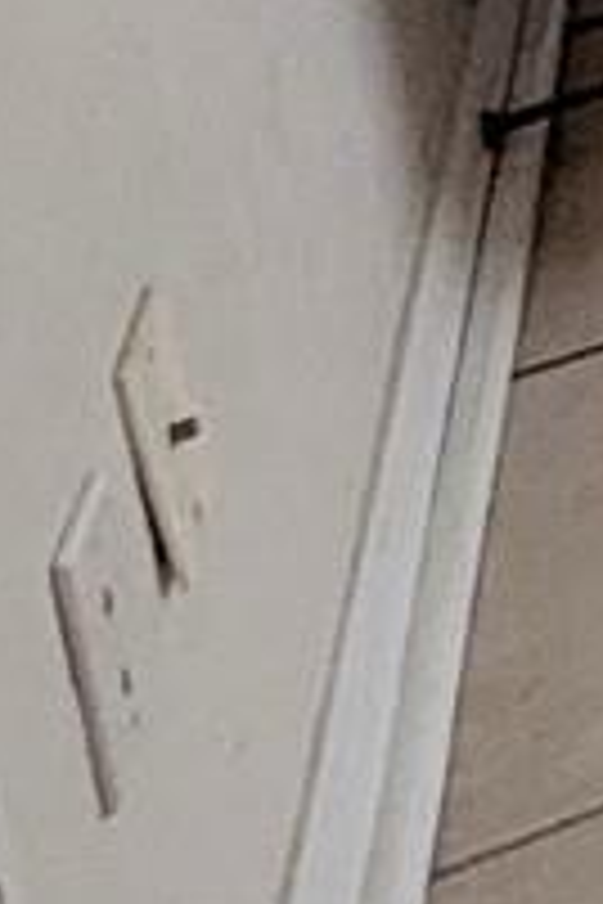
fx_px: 2914
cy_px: -1165
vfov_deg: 13.6
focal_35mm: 116
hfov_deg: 5.7
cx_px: 3357
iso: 52
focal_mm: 1.83
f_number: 2.2
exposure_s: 1/116
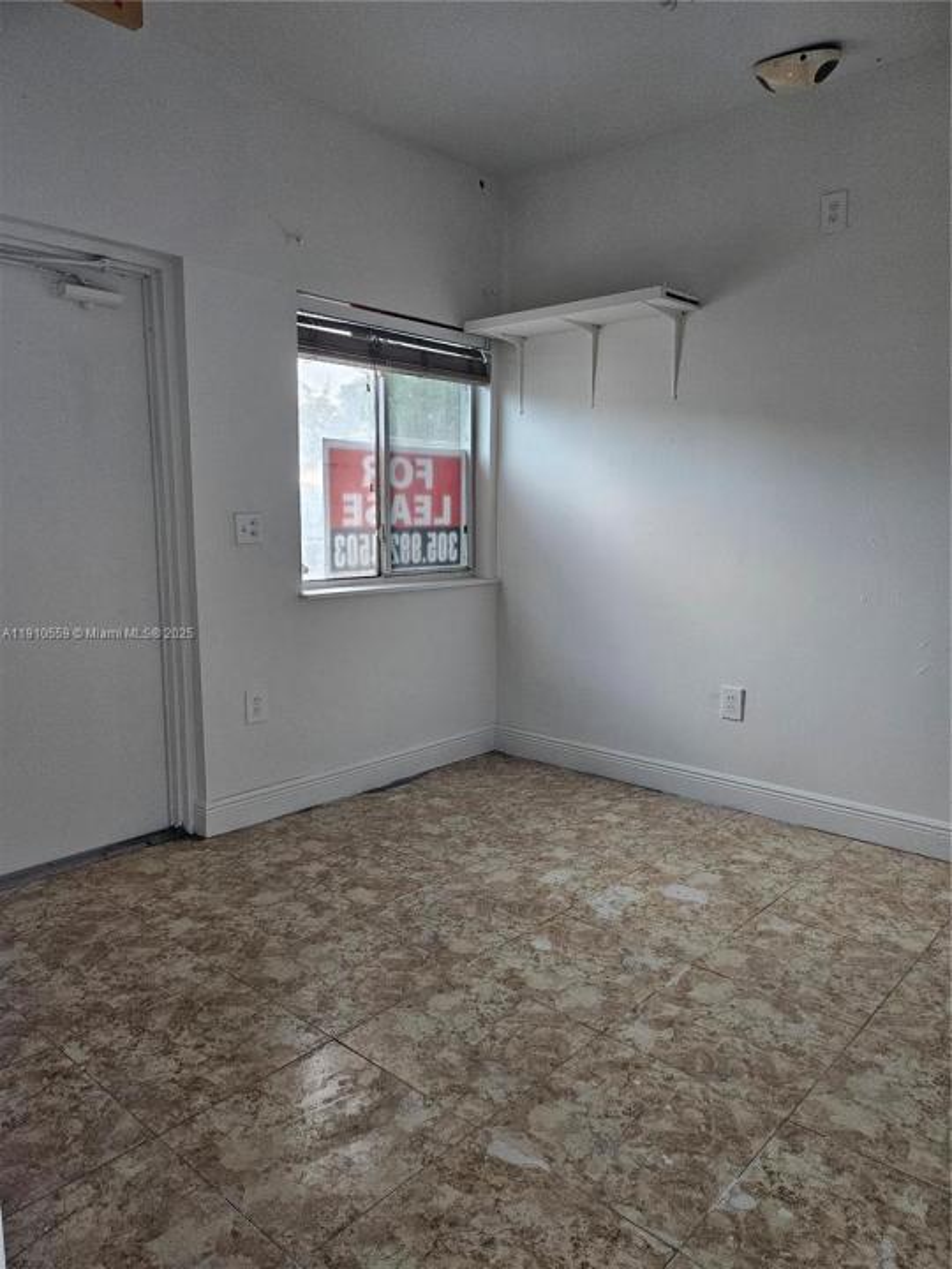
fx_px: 880
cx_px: 476
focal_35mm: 24
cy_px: 634
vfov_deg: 71.6
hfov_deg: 56.8
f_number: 1.8
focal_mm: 5
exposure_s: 1/120
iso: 320
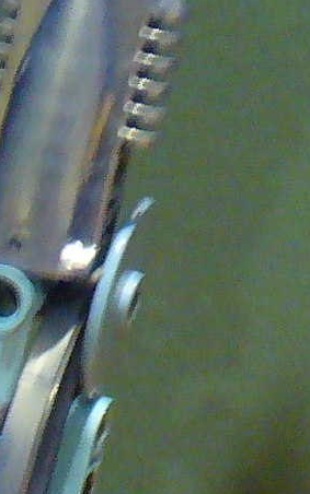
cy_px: -115
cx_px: 312
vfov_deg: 7.2
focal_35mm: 288
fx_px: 3888
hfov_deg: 4.6
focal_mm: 7.9
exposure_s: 1/2.5
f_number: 3
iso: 200
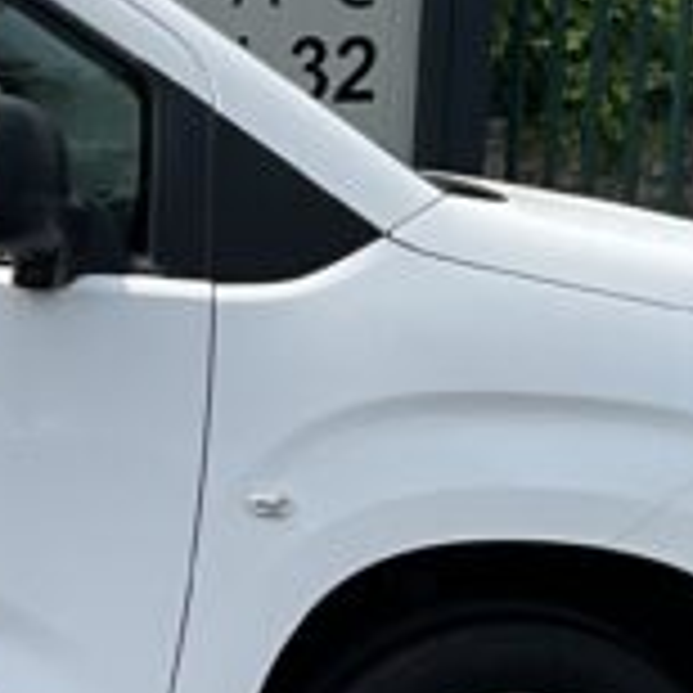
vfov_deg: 13.0
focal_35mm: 133
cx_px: -428
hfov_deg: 12.3
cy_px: 590
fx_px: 3012
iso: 25
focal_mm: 3
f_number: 1.8
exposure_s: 1/1984
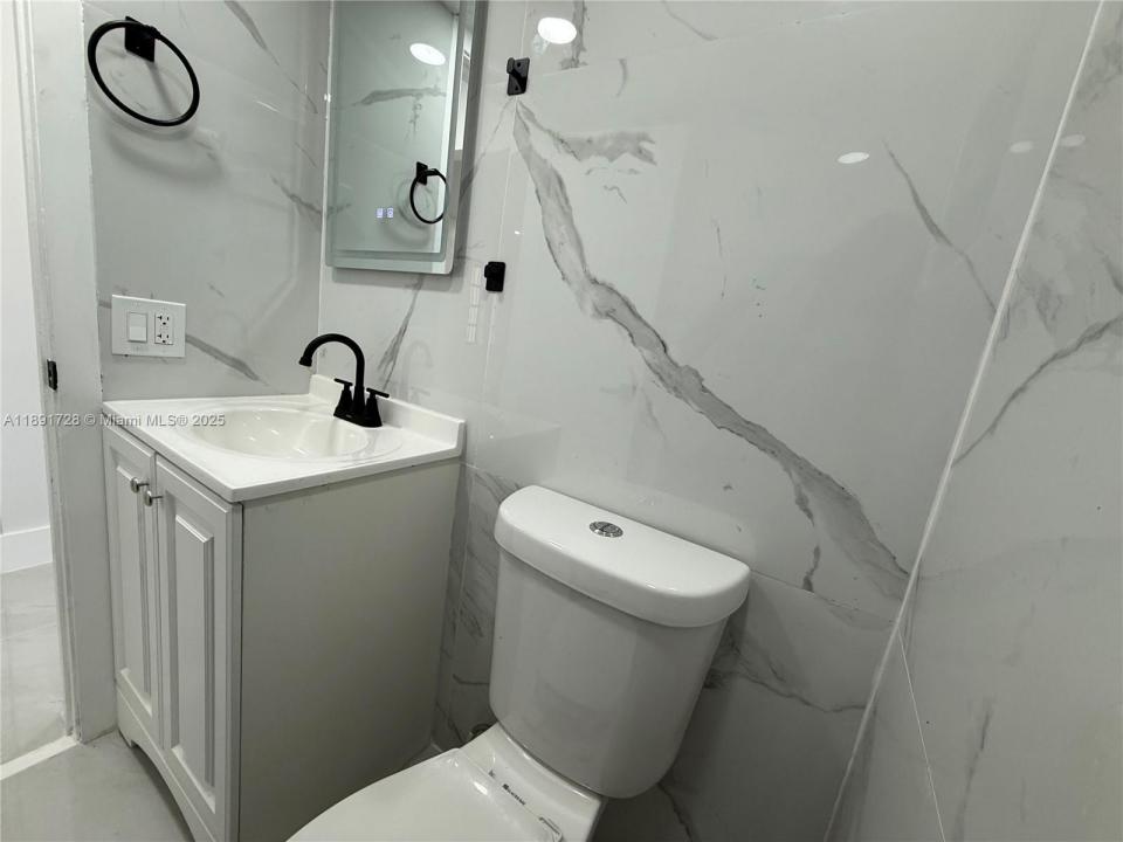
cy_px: 421
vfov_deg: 85.7
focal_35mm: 14
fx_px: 454
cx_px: 562
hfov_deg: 102.1
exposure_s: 1/120
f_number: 2.2
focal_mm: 2.22
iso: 160
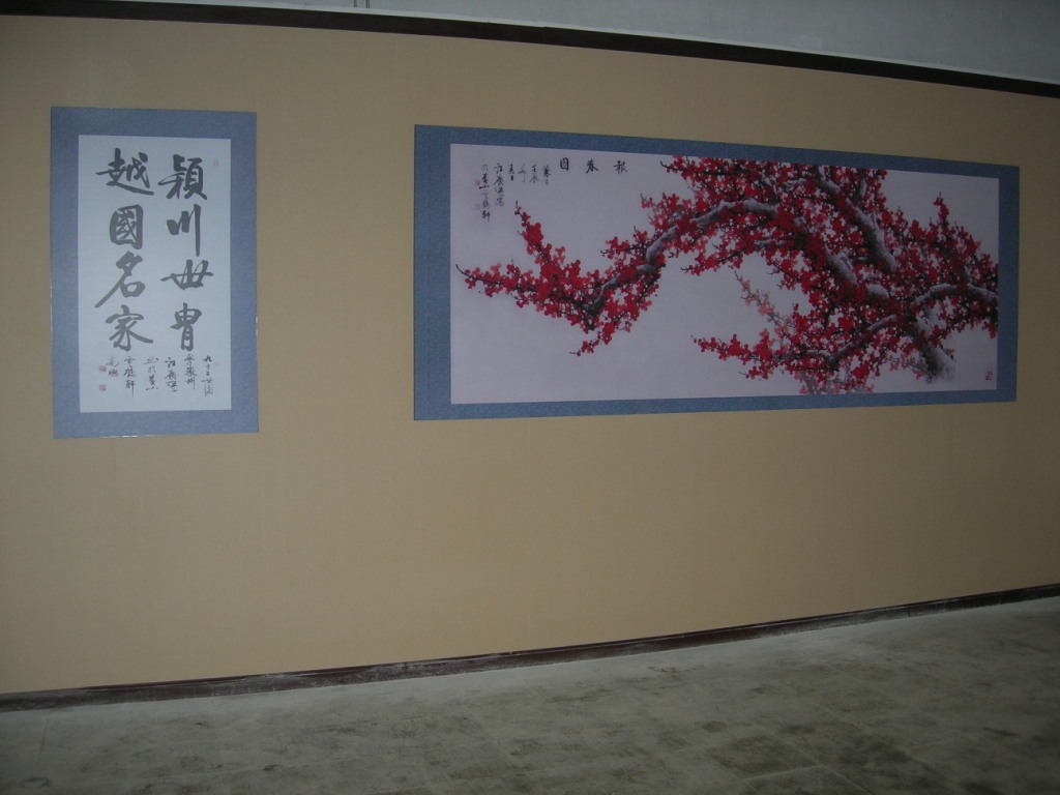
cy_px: 398
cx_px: 530
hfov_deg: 49.0
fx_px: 1164
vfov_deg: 37.7
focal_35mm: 38
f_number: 2.8
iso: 73
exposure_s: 1/60.1
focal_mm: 7.8
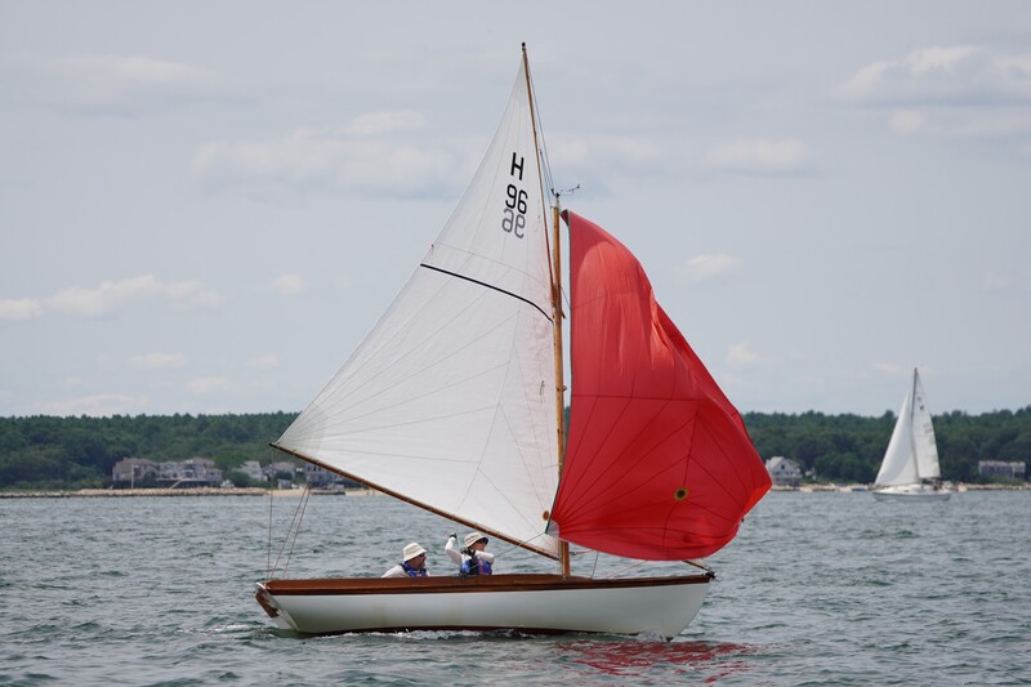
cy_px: 344
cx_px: 516
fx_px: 6442
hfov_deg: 9.2
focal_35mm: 225
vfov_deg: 6.1
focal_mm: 150
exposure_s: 1/1250
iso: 125
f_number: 5
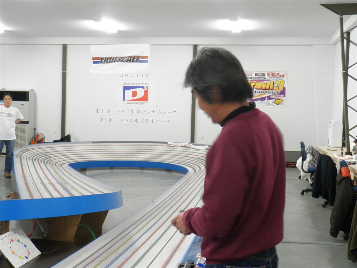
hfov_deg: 38.9
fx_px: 505
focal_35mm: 49
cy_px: 134
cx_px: 178
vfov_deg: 29.7
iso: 200
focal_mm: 8.7
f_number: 4.2
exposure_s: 1/10
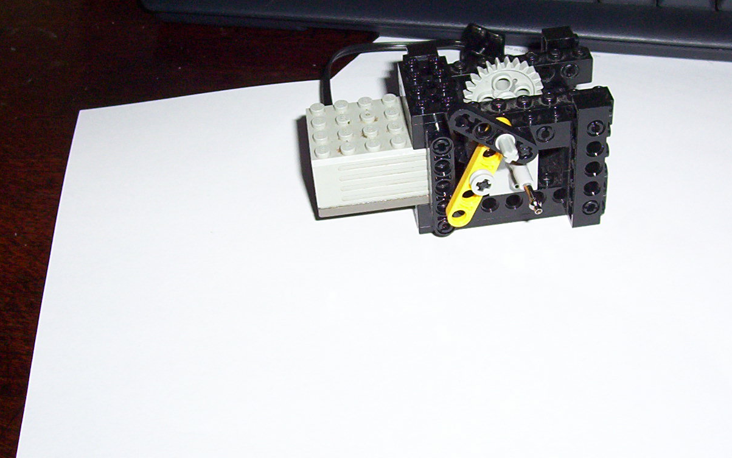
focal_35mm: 62
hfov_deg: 32.9
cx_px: 403
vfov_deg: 21.0
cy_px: 229
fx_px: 1237
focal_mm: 5.77
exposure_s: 1/60
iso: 140
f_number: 2.73
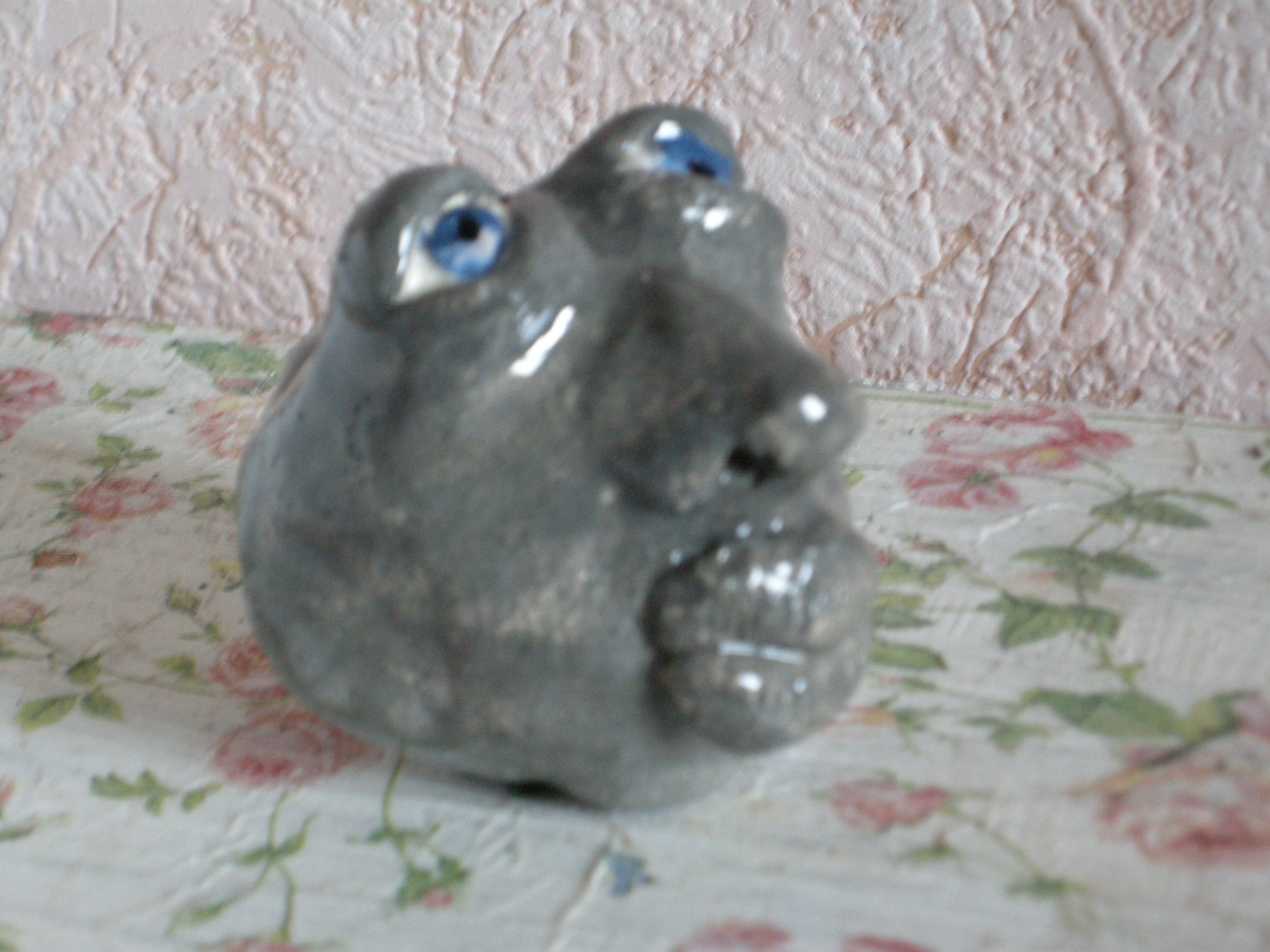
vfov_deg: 12.0
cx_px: 635
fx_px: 4513
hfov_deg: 16.0
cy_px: 476
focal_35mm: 123
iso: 400
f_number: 5.3
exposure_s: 1/10.2
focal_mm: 26.3
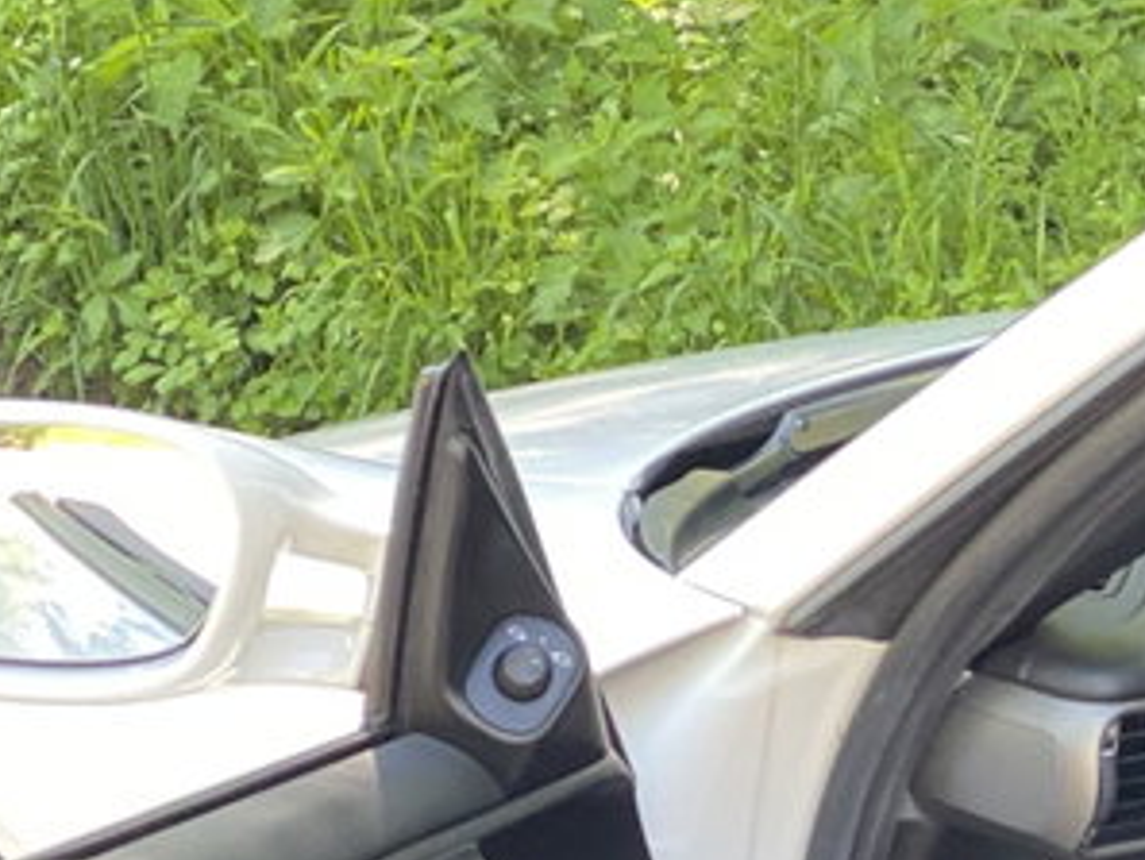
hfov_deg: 10.9
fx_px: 5923
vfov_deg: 8.1
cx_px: 1160
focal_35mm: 179
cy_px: 1253
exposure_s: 1/122
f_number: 2
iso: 160
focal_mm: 6
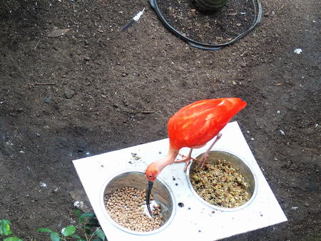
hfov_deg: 17.6
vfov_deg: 13.2
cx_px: 160
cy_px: 120
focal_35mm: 112
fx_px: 1039
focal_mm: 24
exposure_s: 1/100
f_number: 2.8
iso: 400
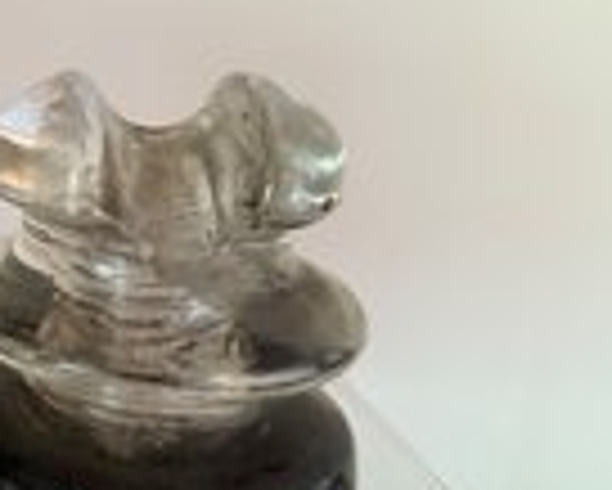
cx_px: -110
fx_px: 1069
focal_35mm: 59
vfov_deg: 25.8
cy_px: 187
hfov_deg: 28.1
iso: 640
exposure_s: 1/60
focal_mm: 6.76
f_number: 1.78
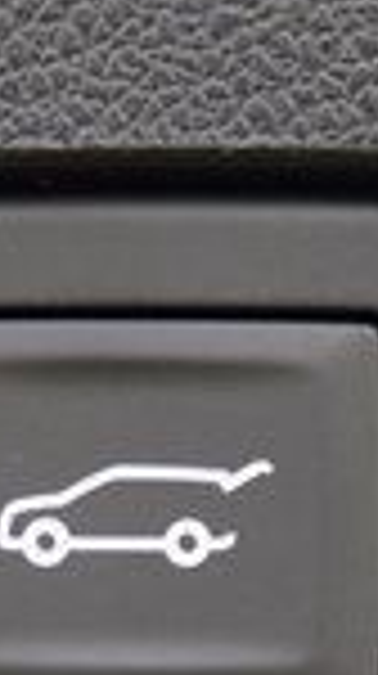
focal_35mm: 296
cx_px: 166
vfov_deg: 7.3
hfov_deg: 4.1
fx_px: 5292
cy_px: 457
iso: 1600
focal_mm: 44
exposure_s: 1/15
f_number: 4
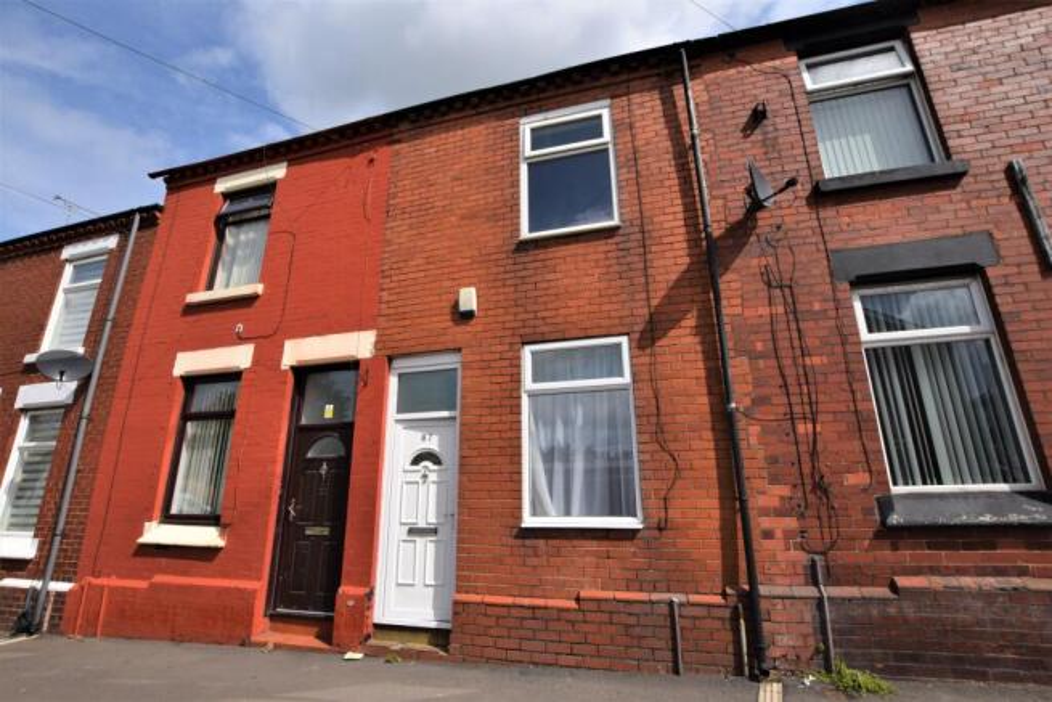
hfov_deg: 100.4
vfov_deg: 77.4
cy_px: 351
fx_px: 438
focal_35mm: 15
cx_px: 526
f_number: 13
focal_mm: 10
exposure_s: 1/200
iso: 100
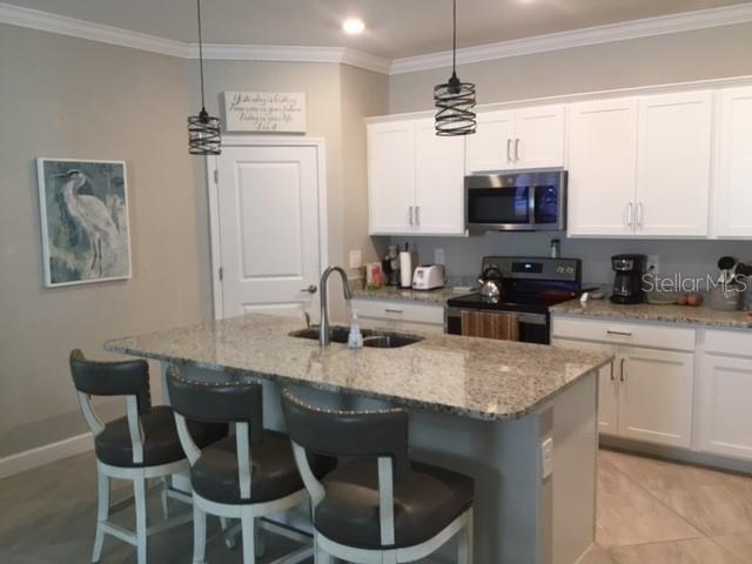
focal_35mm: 31
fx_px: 673
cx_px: 376
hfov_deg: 58.4
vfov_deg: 45.4
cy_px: 282
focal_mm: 3.3
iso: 80
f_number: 2.4
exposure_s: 1/30
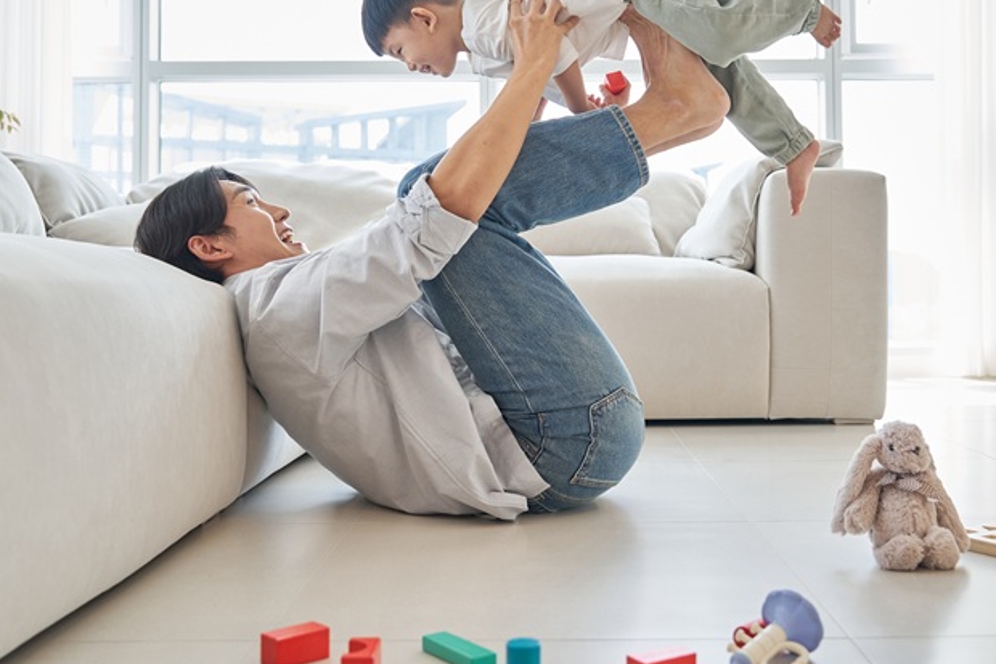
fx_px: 1106
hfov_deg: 48.3
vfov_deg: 33.2
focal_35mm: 40
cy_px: 250
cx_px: 583
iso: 640
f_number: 4
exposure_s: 1/250
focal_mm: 31
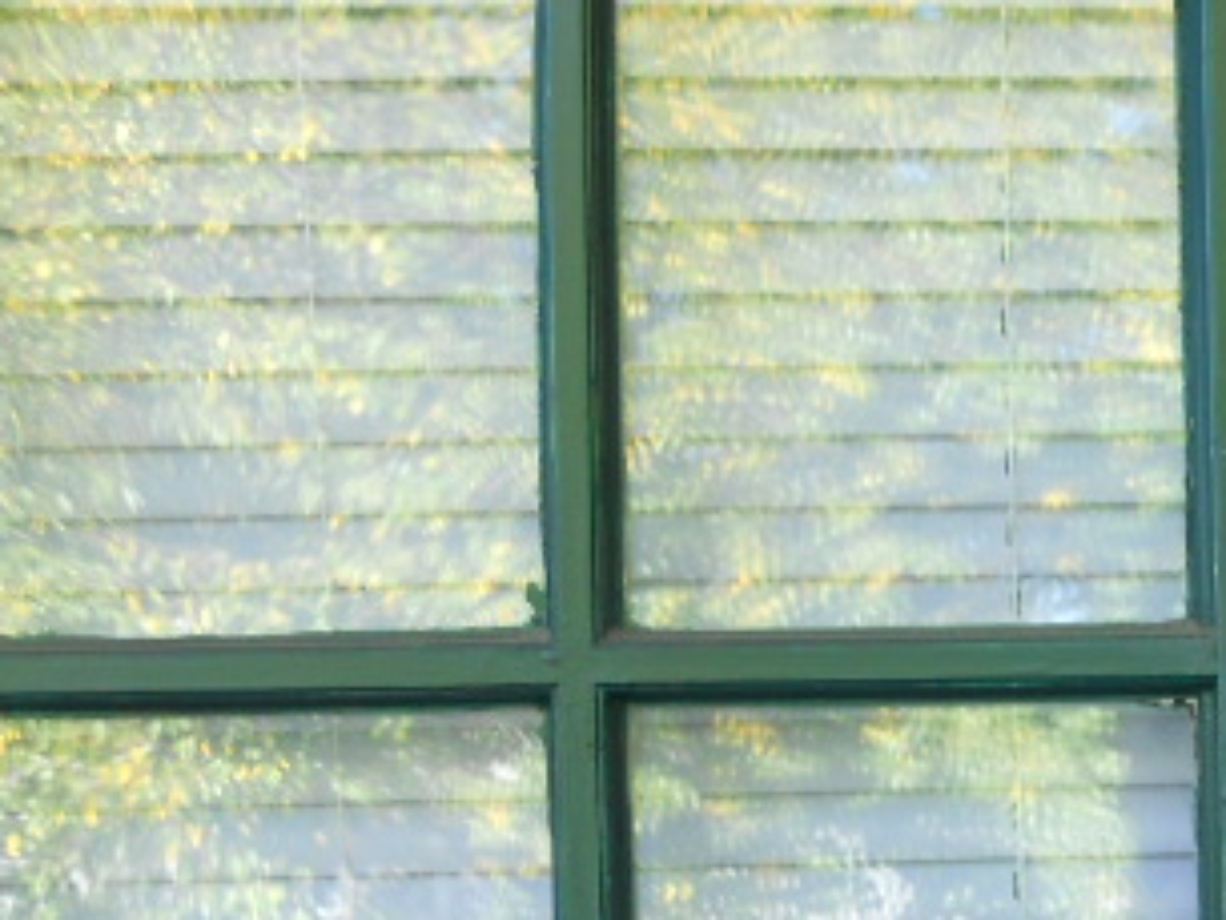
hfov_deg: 18.3
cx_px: 1897
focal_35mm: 94
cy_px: 932
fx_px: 3331
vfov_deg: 15.4
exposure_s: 1/100
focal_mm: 5
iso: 80
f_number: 2.7
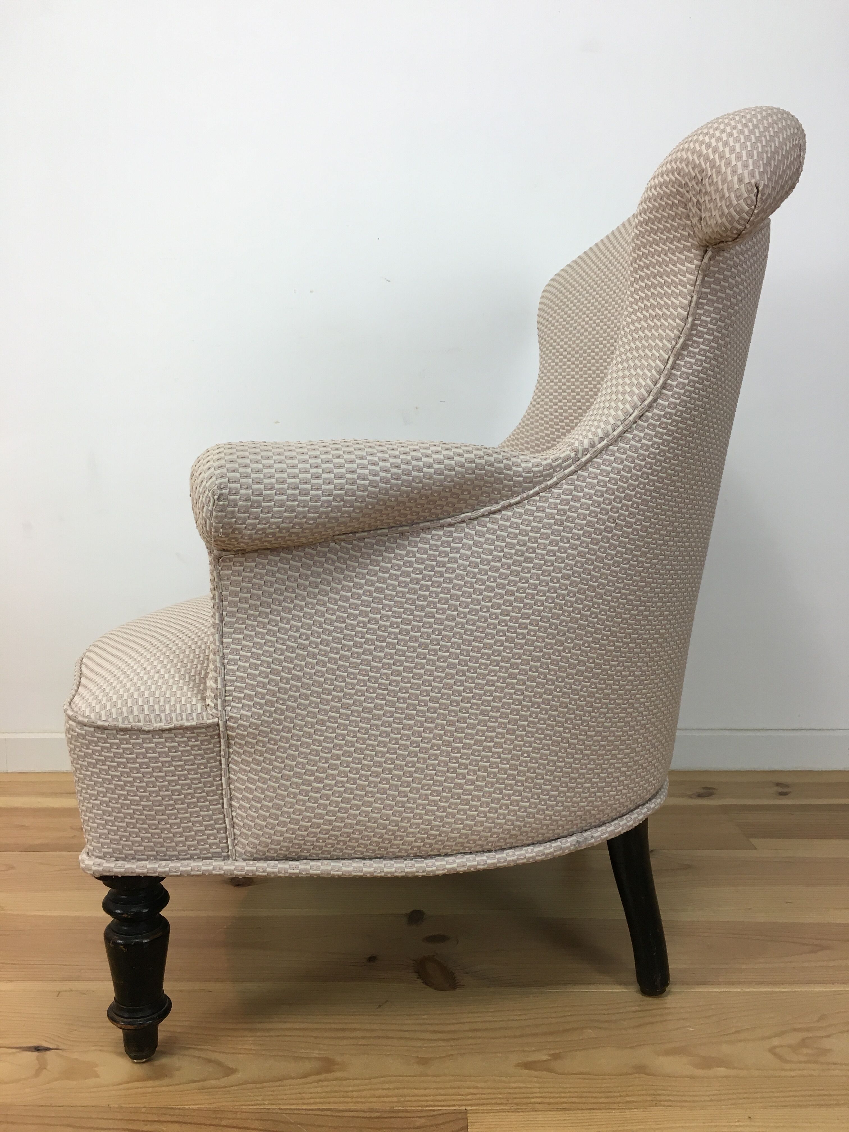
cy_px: 566
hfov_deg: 48.2
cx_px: 424
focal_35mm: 29
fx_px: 948
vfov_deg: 61.7
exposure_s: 1/33
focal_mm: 4.15
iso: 32
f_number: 2.2
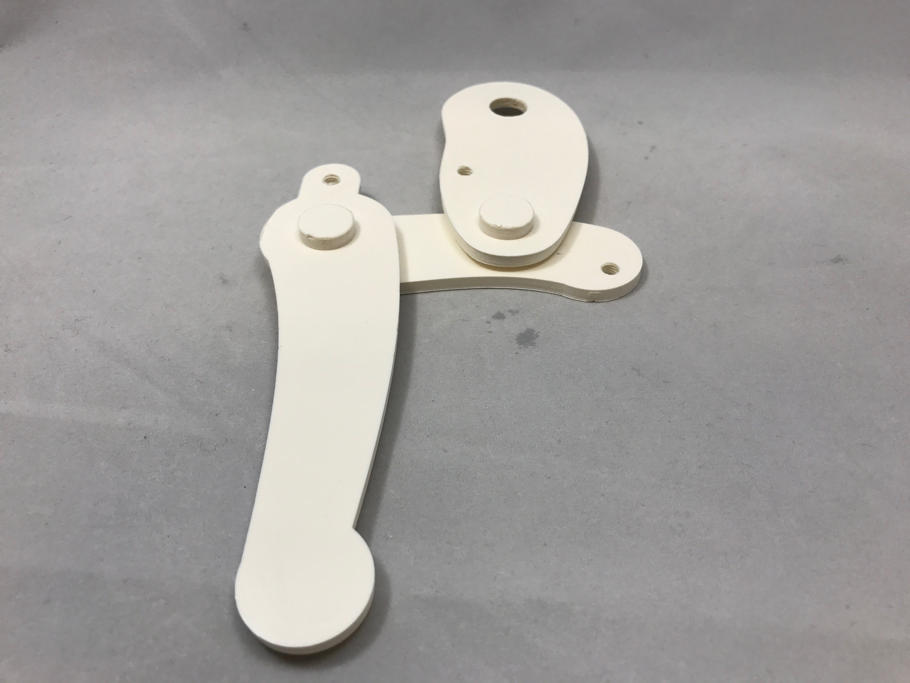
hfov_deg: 63.4
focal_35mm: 28
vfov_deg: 49.7
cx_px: 455
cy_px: 342
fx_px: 736
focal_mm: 3.99
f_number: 1.8
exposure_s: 1/149
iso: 20
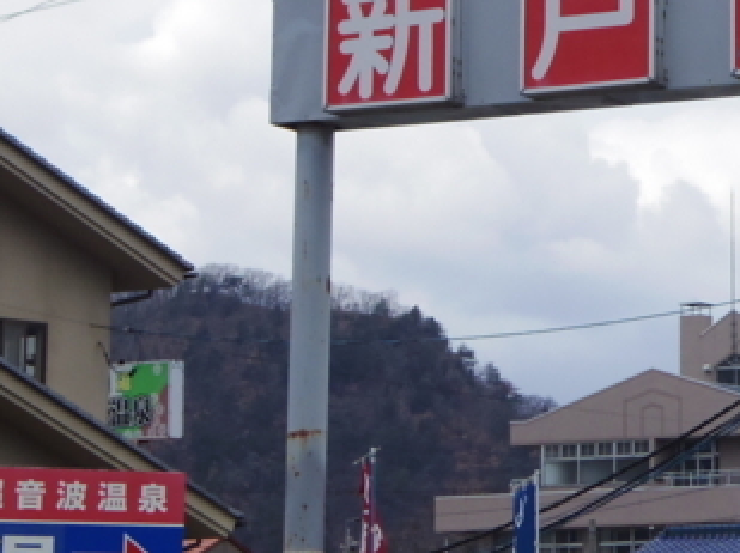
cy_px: 84
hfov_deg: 12.4
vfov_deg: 9.5
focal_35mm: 156
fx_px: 3331
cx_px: 872
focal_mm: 8.5
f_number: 4
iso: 125
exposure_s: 1/1000
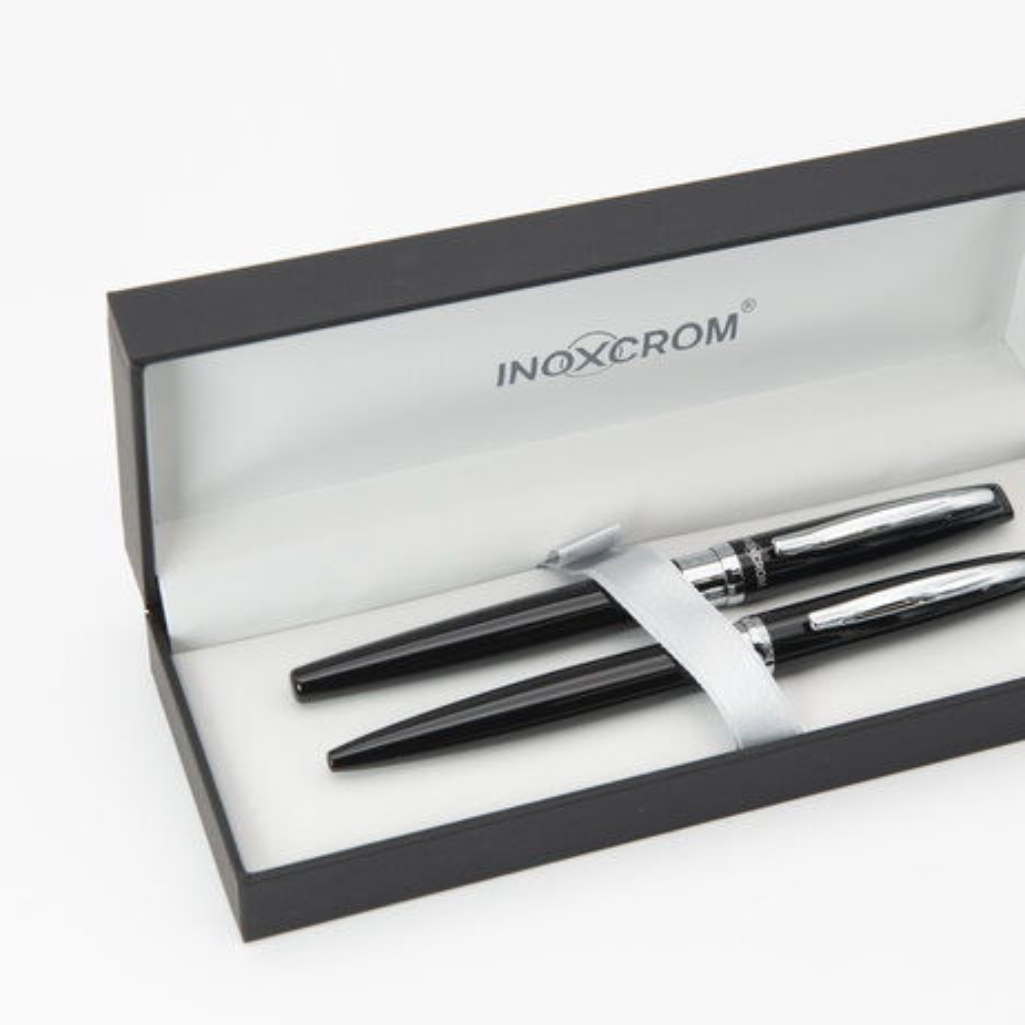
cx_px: 666
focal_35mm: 90
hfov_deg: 19.2
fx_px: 3015
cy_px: 512
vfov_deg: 19.3
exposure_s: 1/40
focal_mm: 70
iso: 200
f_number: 10
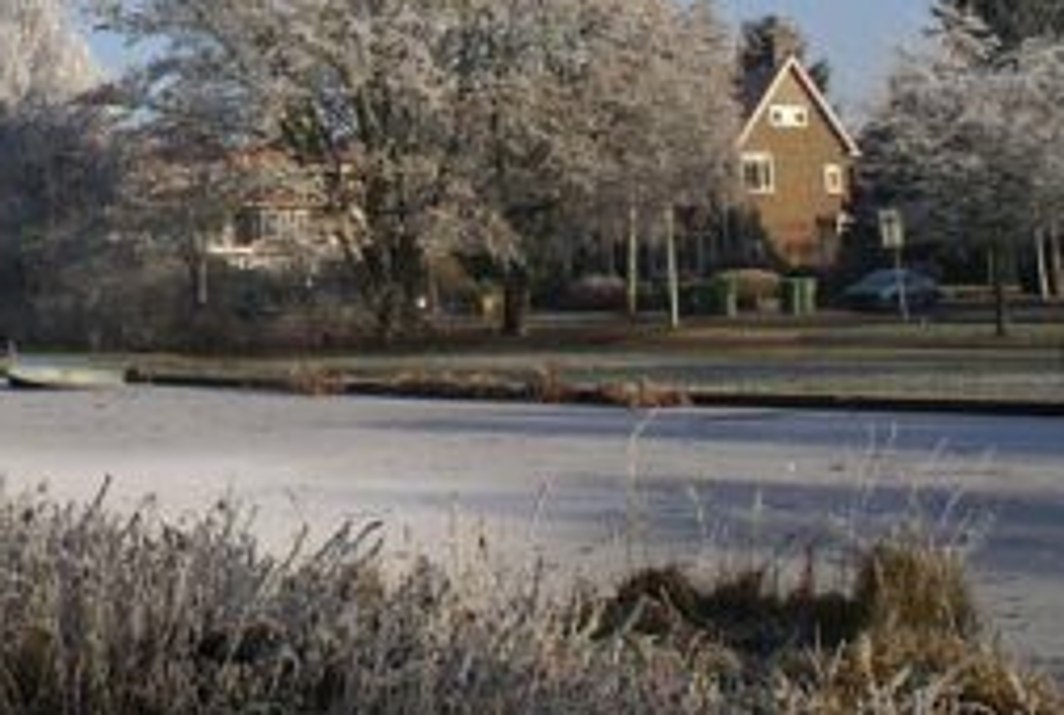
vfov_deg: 20.3
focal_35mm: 64
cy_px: -97
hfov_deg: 29.8
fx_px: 1896
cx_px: 71
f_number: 10
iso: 100
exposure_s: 1/160
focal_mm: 18
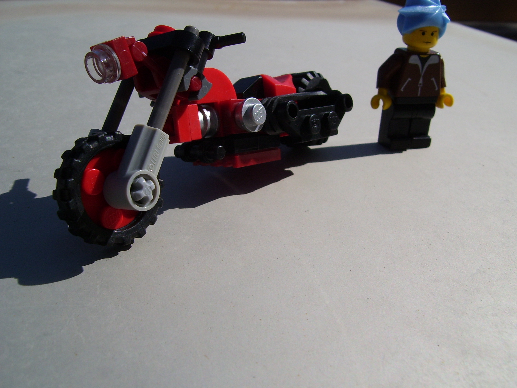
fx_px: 538
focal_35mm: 36
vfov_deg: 39.7
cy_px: 194
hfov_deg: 51.4
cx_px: 258
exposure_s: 1/1500
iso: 80
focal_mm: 6
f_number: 4.8
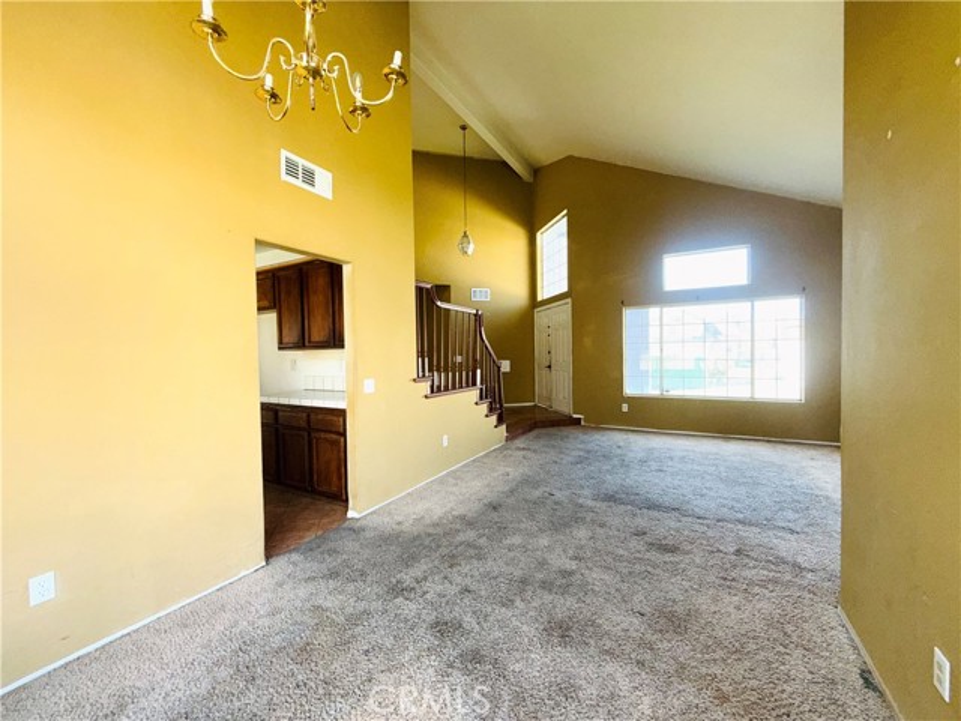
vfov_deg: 85.7
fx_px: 389
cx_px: 480
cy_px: 360
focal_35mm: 14
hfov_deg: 102.1
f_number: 2.2
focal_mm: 2.22
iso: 80
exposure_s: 1/122
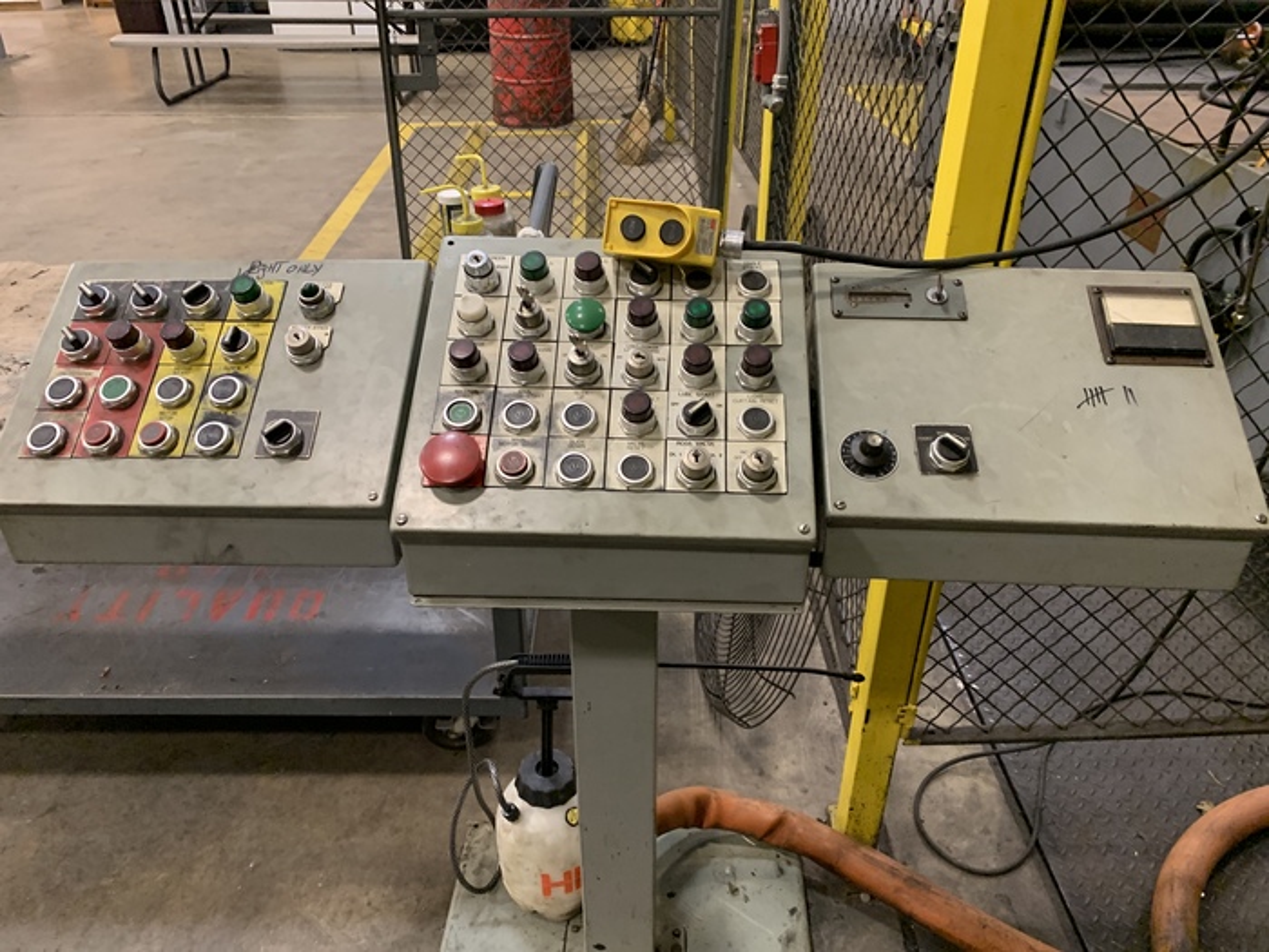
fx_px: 953
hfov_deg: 67.3
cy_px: 476
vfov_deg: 53.1
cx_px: 634
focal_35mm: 26
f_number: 1.8
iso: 320
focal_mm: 4.25
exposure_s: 1/60
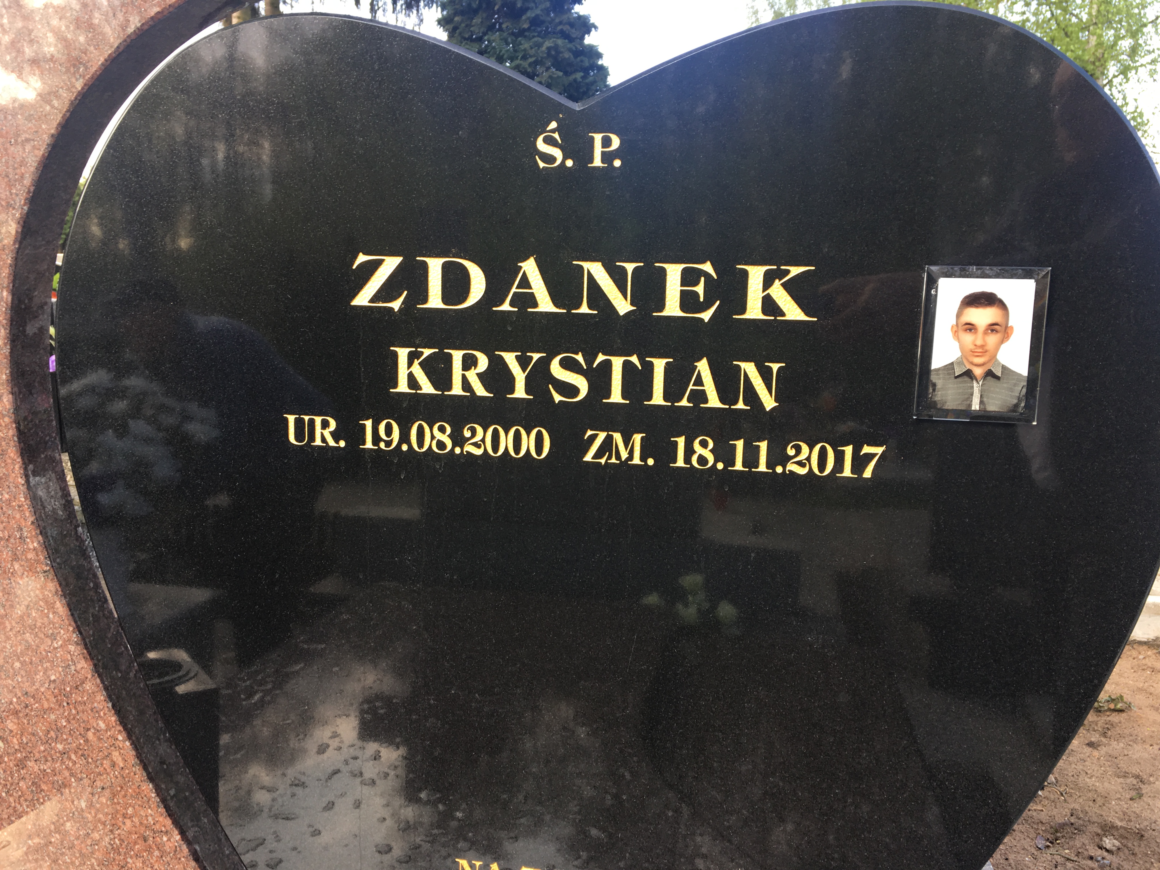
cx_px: 580
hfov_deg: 61.7
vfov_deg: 48.2
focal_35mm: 29
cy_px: 435
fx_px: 972
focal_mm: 4.15
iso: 25
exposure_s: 1/100
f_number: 2.2
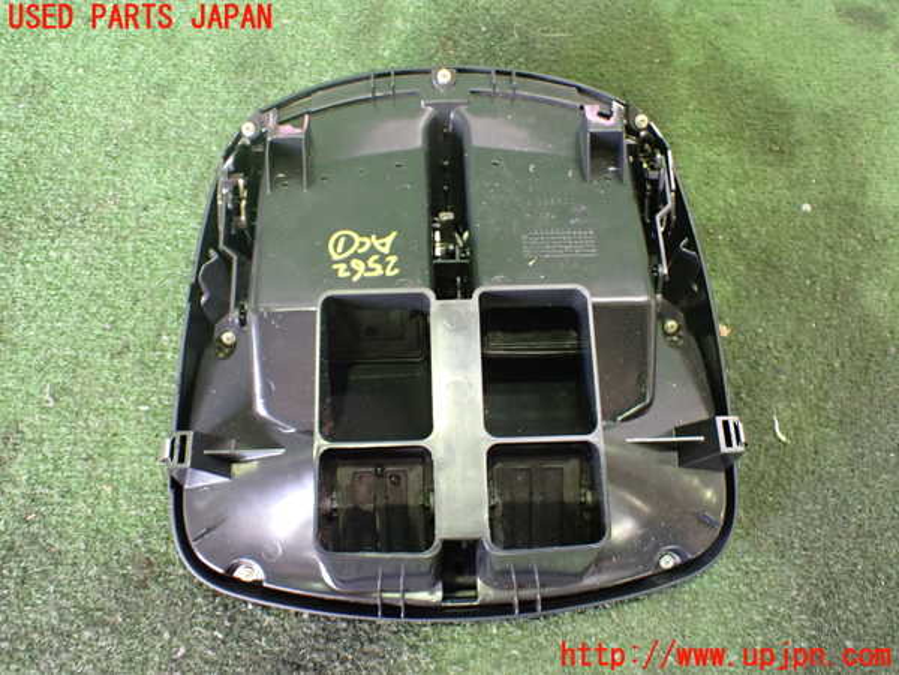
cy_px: 338
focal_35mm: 30
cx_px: 450
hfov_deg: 60.0
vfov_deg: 46.8
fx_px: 779
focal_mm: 5.4
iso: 800
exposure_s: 1/30
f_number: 2.3
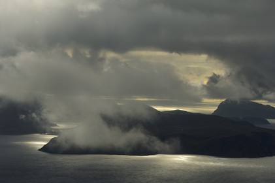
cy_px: 92
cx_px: 138
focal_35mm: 202
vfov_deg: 6.8
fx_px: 1546
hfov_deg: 10.2
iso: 100
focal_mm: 135
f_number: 4.5
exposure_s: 1/1250
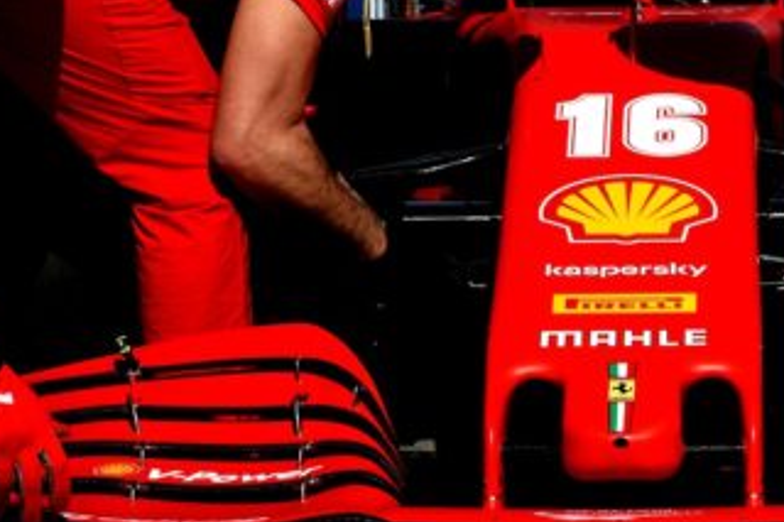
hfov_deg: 9.3
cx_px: 593
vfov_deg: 6.2
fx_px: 4810
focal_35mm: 221
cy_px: 91
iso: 400
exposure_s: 1/250
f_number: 22
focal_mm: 92
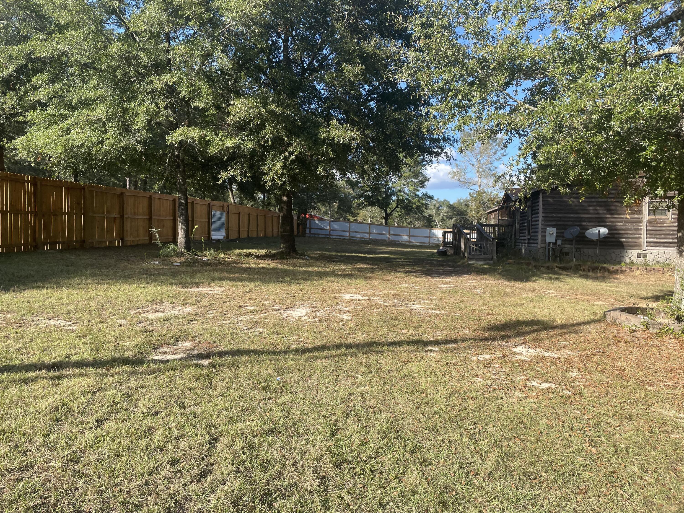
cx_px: 342
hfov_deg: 67.3
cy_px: 256
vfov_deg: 53.1
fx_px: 514
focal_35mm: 26
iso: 32
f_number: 1.6
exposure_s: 1/1350
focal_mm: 4.2
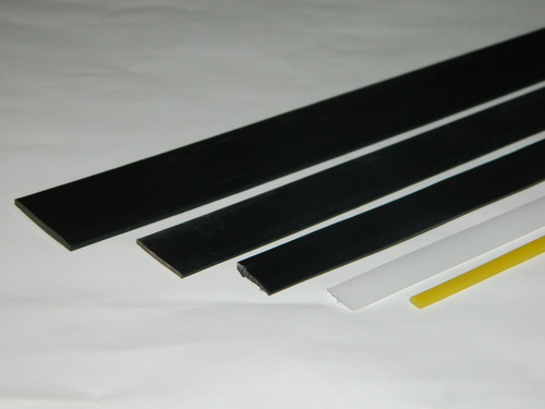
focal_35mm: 84
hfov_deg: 23.3
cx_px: 272
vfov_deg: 17.6
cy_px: 204
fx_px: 1323
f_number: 4.2
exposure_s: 1/50
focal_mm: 15.1
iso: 200
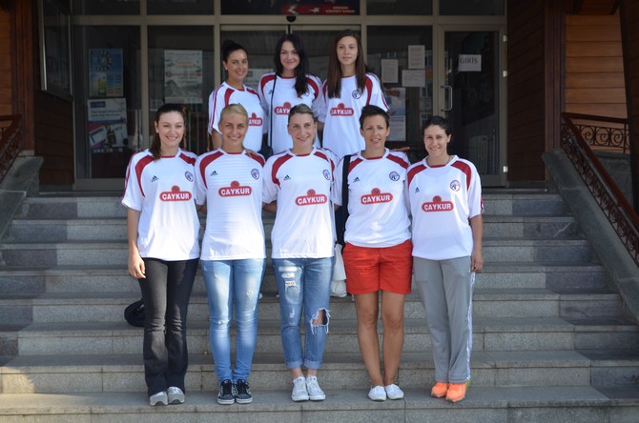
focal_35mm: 48
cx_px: 320
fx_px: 850
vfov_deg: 28.0
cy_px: 212
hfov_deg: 41.2
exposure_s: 1/250
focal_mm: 32
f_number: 5
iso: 100
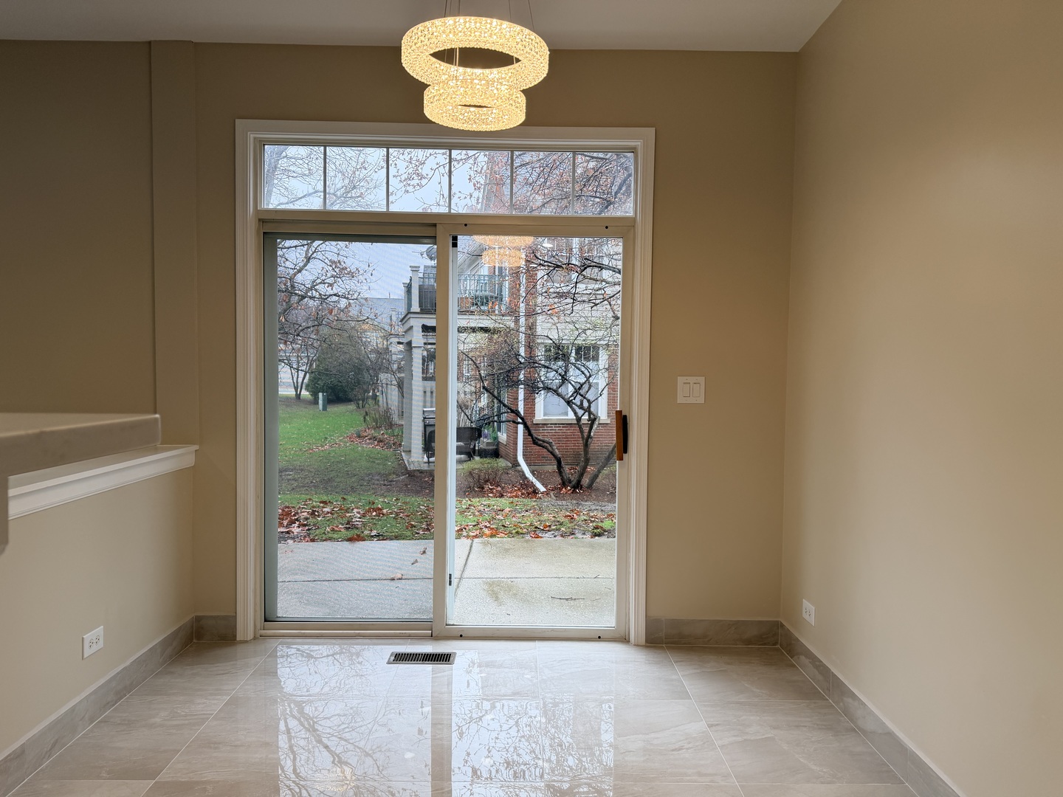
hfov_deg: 71.6
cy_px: 398
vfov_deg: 56.8
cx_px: 532
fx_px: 737
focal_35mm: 24
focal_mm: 6.76
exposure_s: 1/535
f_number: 1.78
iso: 100
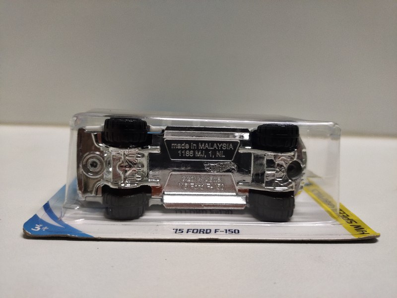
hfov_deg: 67.3
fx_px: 298
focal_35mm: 26
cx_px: 198
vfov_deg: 53.1
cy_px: 149
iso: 1018
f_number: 1.79
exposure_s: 1/50
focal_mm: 4.74
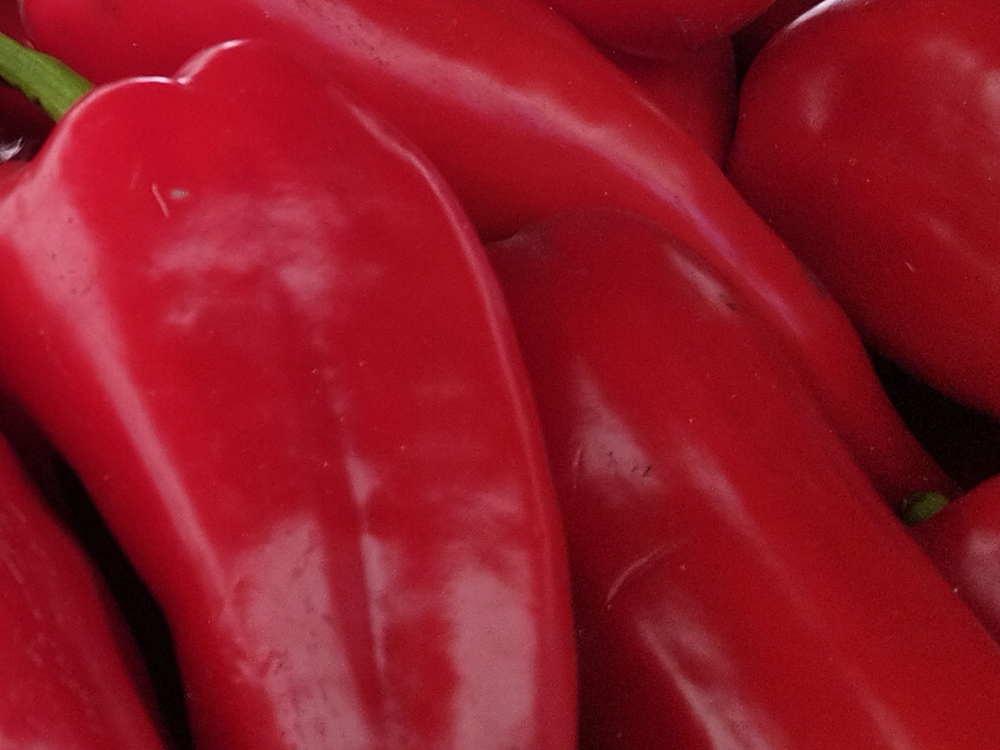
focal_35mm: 94
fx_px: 2715
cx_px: -216
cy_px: -73
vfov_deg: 15.3
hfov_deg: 19.6
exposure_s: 1/100
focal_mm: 6.24
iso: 200
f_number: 1.9
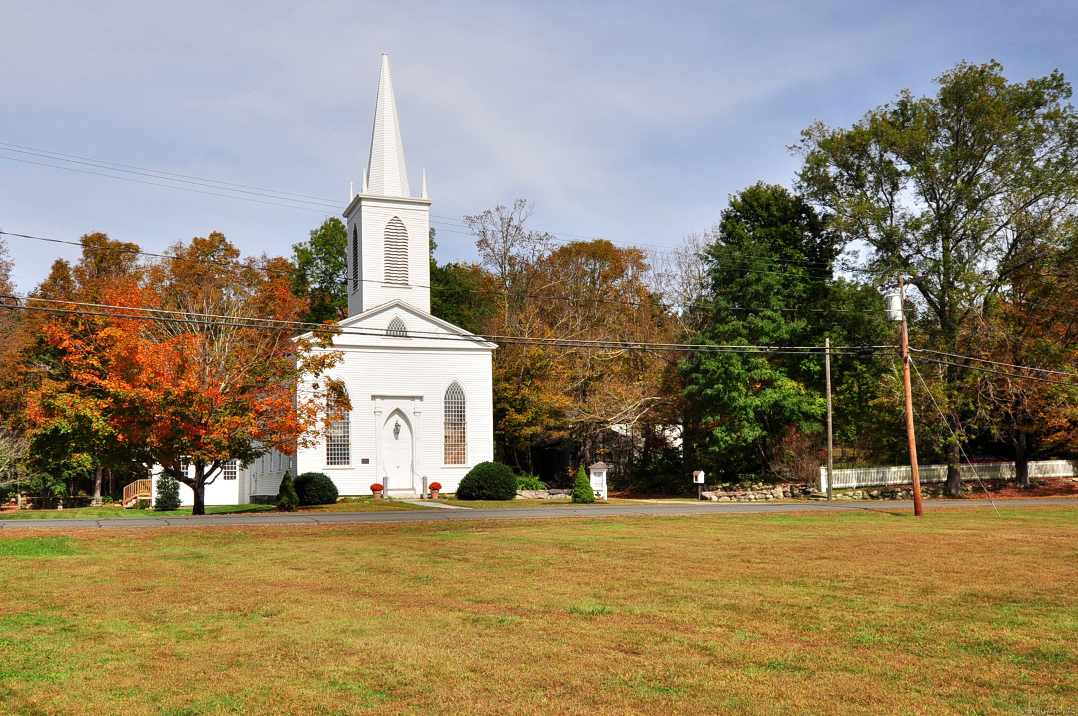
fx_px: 807
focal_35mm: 27
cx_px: 539
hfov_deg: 67.4
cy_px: 358
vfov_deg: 47.8
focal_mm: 18
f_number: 8
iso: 250
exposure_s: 1/1000
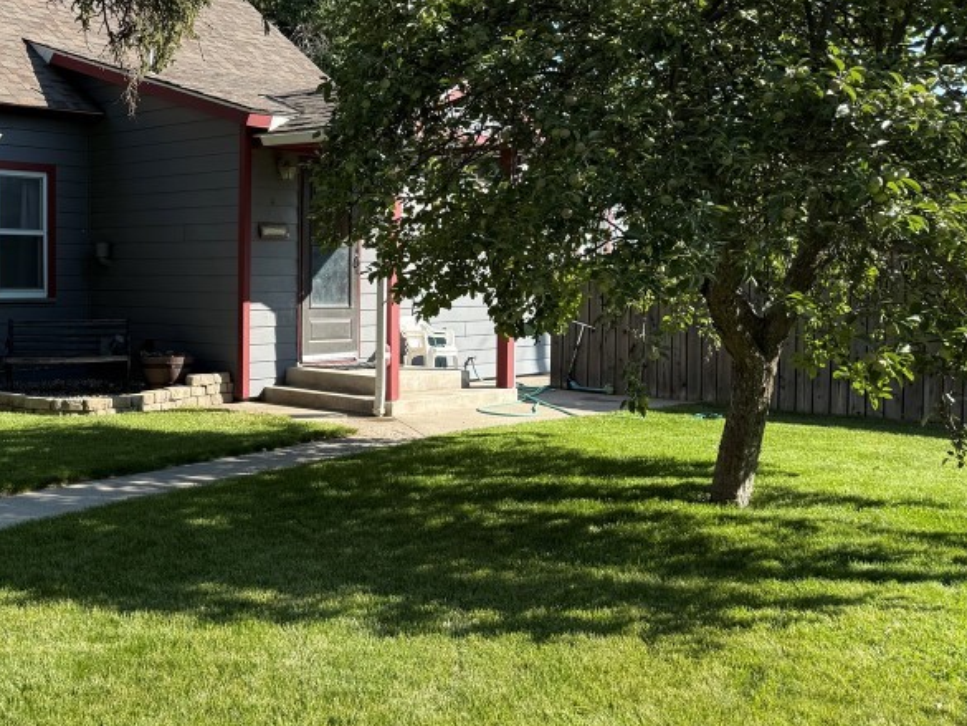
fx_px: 1174
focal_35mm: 42
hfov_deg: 42.1
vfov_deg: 34.3
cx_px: 145
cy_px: 308
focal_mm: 6.76
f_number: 1.78
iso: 80
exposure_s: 1/1410
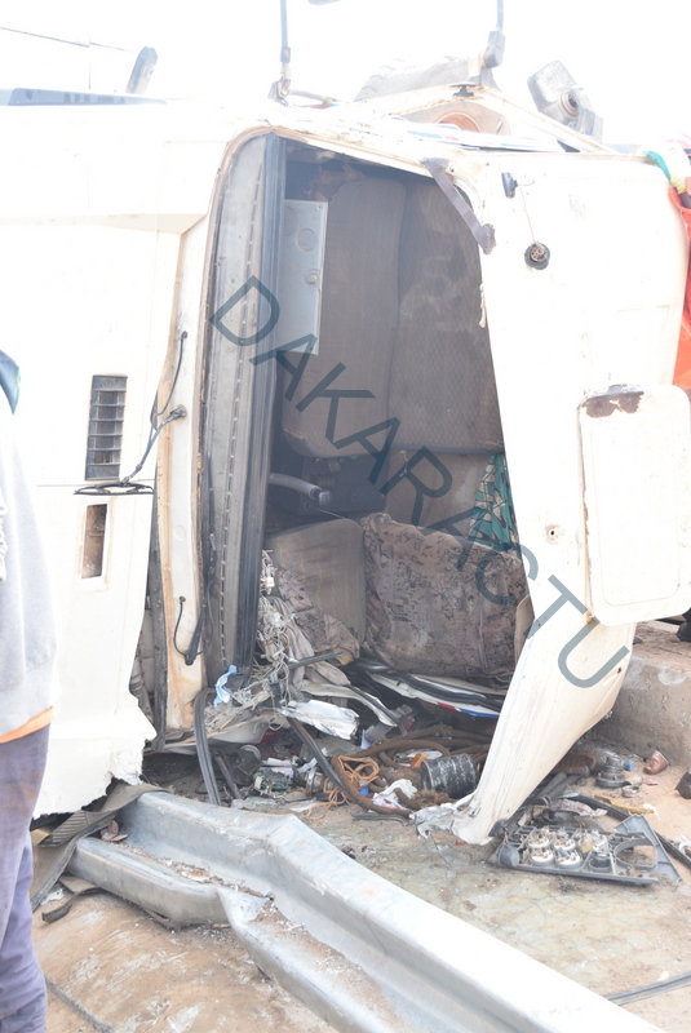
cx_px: 346
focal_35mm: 46
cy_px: 516
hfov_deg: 29.0
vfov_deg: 42.3
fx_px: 1336
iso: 500
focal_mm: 31
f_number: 5.6
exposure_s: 1/250
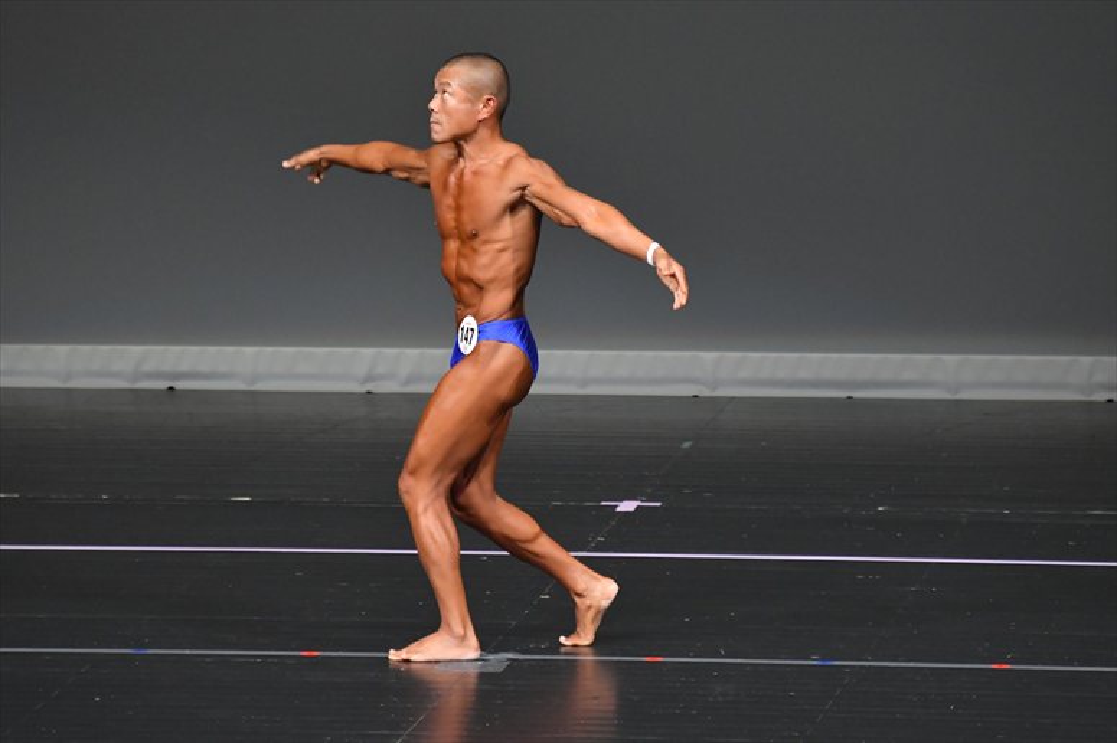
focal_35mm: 375
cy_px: 372
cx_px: 558
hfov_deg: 5.5
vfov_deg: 3.7
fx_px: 11630
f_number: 5.6
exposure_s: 1/400
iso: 4000
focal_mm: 250
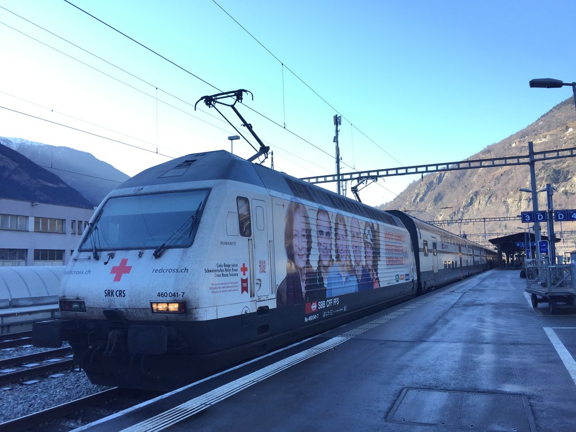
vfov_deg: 48.2
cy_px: 216
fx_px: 483
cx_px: 288
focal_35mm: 29
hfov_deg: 61.7
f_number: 2.2
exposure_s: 1/395
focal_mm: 4.15
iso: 32
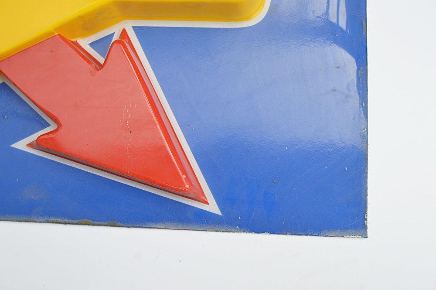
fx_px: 417
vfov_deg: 38.3
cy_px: 145
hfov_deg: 55.1
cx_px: 218
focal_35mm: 34
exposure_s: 1/125
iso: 125
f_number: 5.6
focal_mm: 23
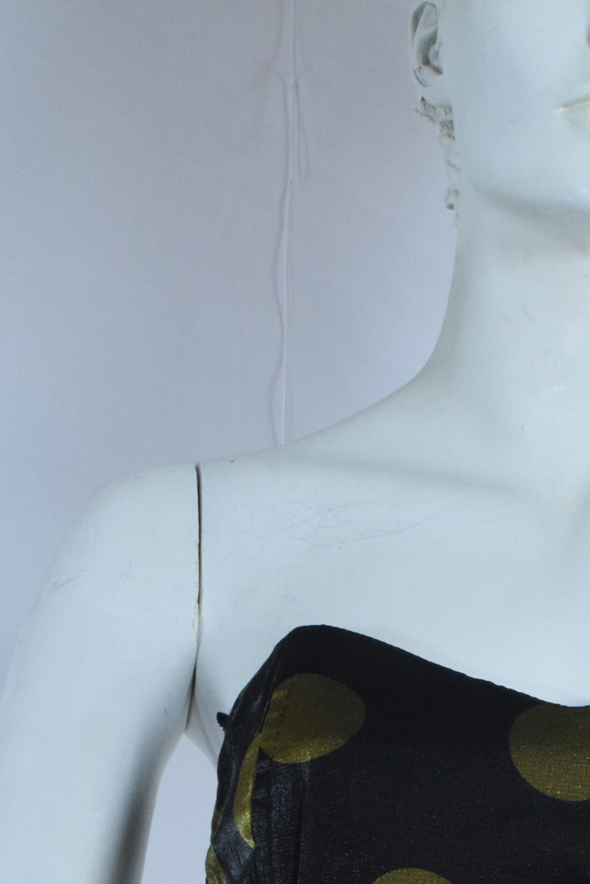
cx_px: 492
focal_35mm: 101
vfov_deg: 19.5
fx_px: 2481
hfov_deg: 13.5
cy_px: 923
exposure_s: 1/250
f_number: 13
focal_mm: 32
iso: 3200
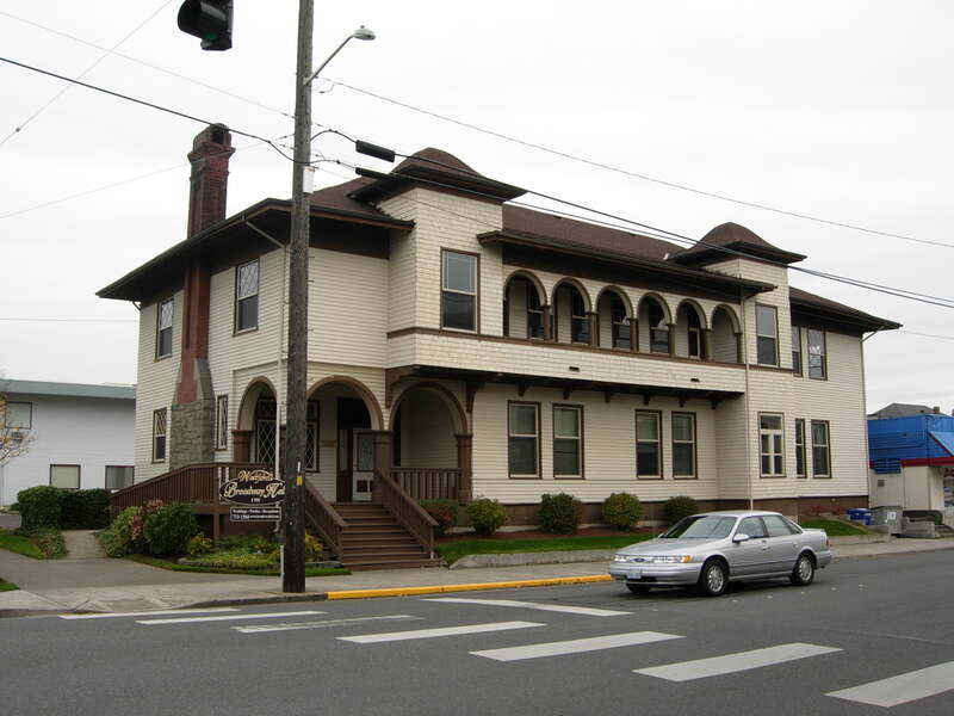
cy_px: 358
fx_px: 992
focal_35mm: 36
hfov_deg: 51.4
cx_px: 477
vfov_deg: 39.7
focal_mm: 7.5
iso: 50
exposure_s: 1/140
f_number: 4.8
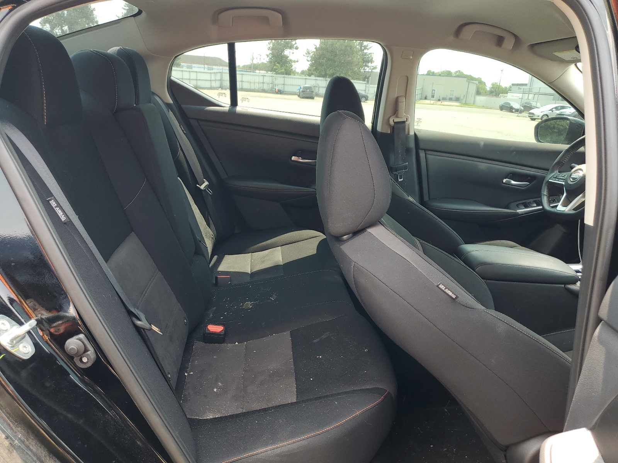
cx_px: 309
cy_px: 232
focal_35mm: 26
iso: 50
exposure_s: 1/161
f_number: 1.5
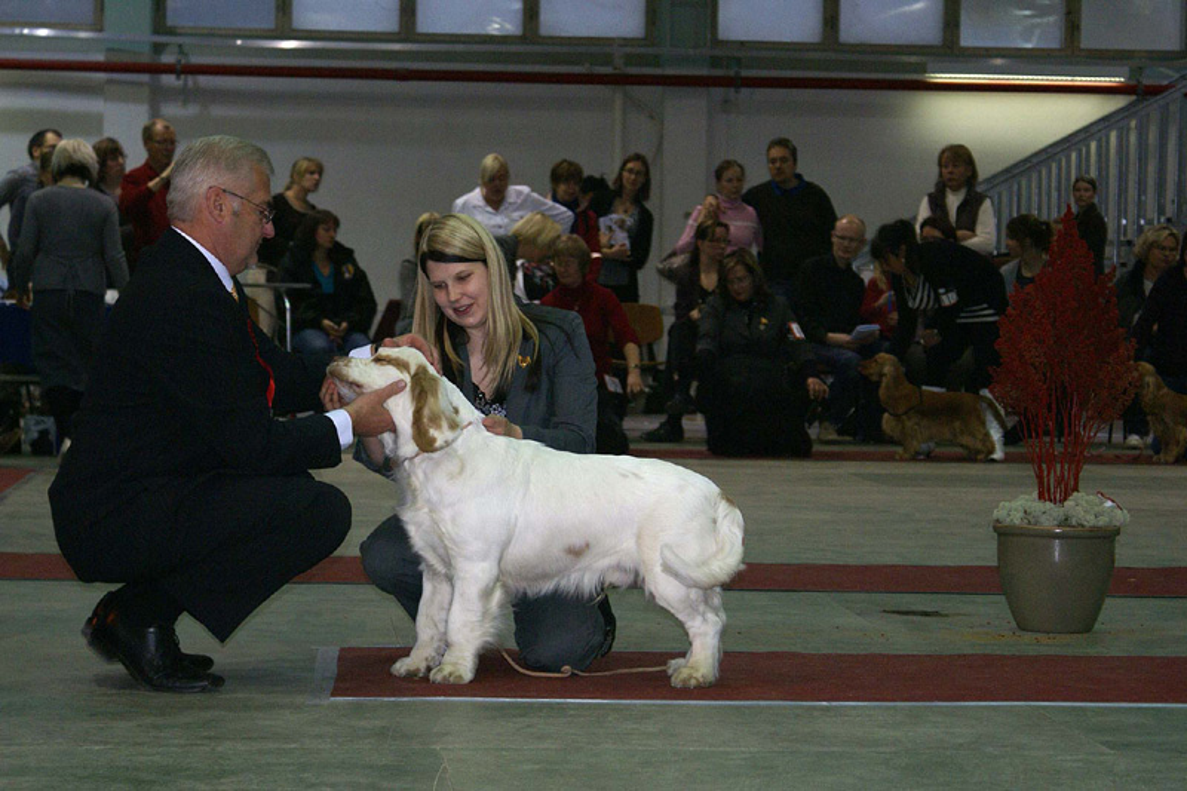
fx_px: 3461
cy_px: 396
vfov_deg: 13.0
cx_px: 594
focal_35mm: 105
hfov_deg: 19.5
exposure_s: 1/125
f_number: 5.6
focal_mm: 70
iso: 400
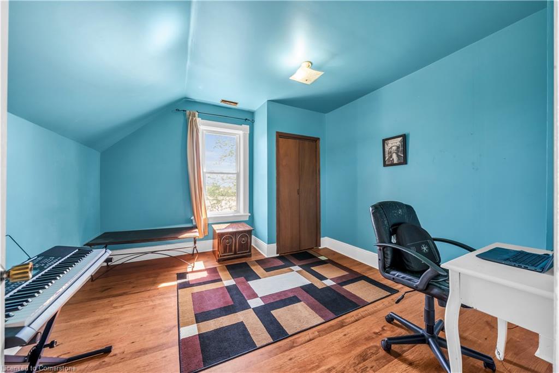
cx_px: 280
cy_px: 186
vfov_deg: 90.0
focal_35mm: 12
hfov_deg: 112.6
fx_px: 186
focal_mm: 12
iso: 1600
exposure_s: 1/125
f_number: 7.1
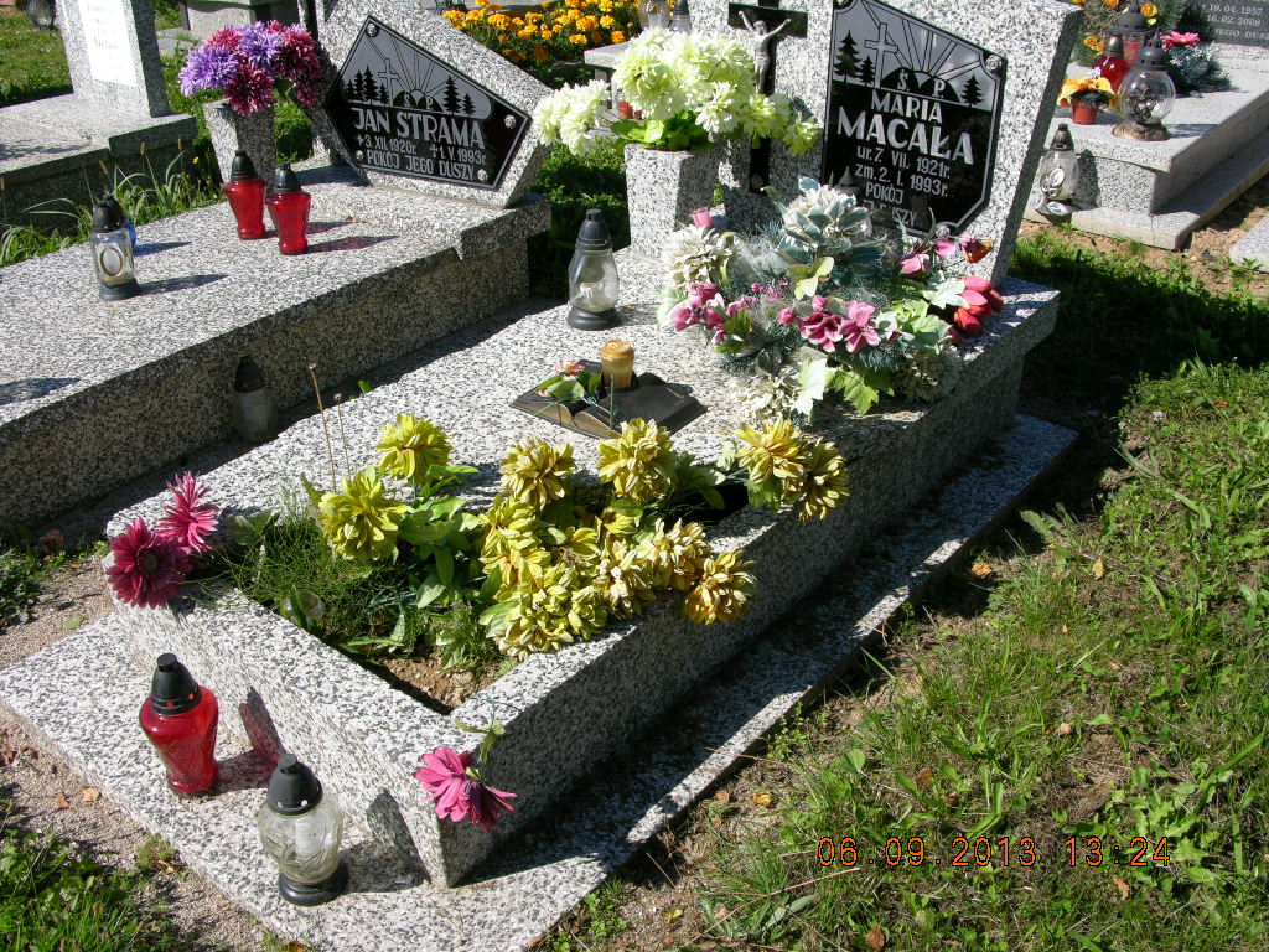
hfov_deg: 52.6
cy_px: 476
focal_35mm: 35
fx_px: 1283
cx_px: 634
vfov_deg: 40.7
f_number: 6.3
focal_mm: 8.9
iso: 50
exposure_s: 1/215
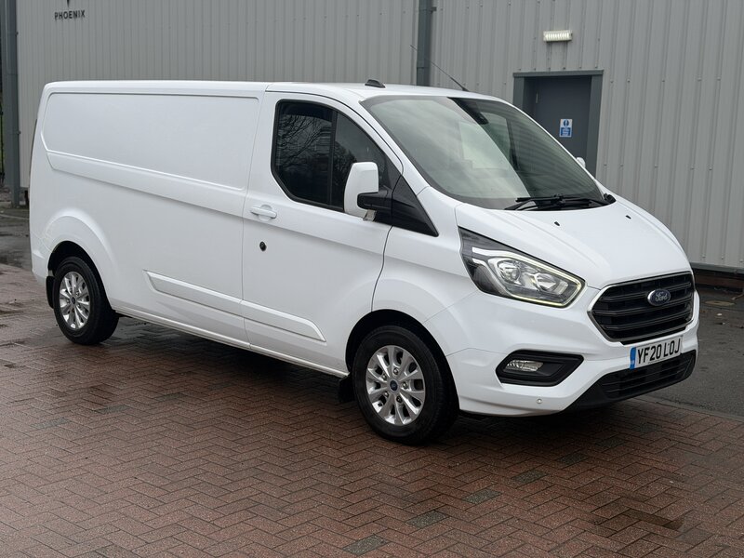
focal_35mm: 48
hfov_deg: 39.7
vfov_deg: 30.3
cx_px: 372
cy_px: 279
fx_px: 1032
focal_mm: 6.76
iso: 64
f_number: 1.78
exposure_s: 1/769
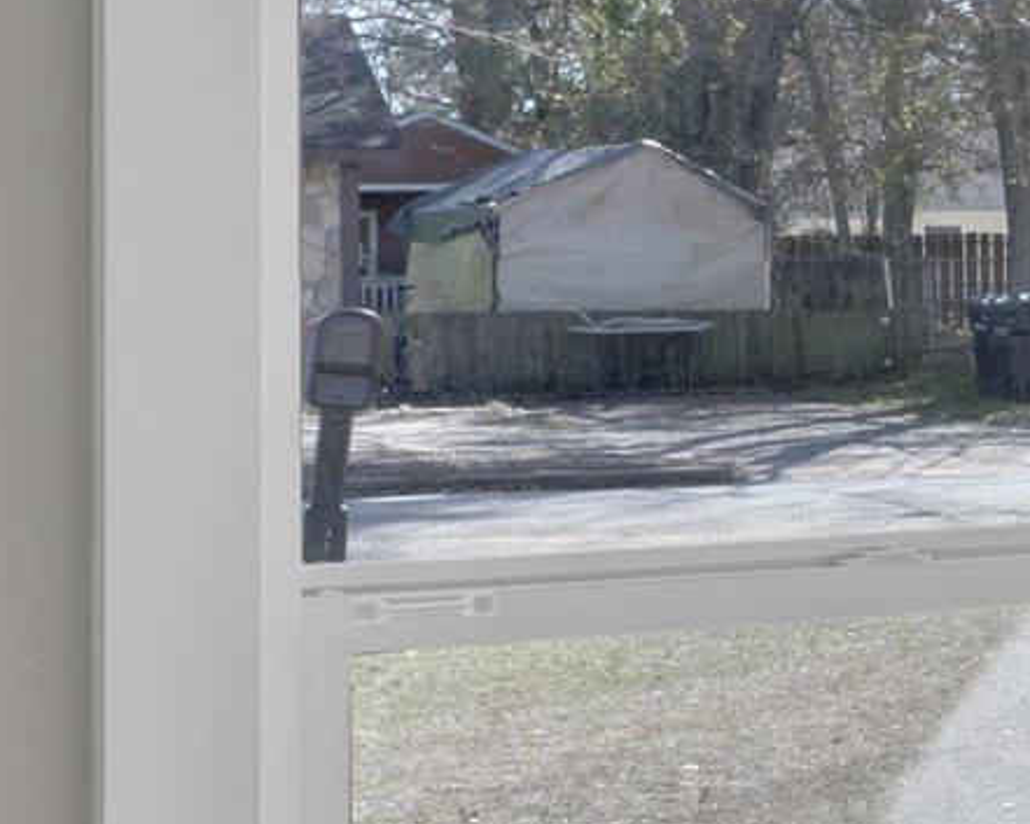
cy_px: 243
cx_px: 2567
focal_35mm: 101
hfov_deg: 13.3
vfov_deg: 15.2
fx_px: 3088
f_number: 11
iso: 400
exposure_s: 1/30
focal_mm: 15.5
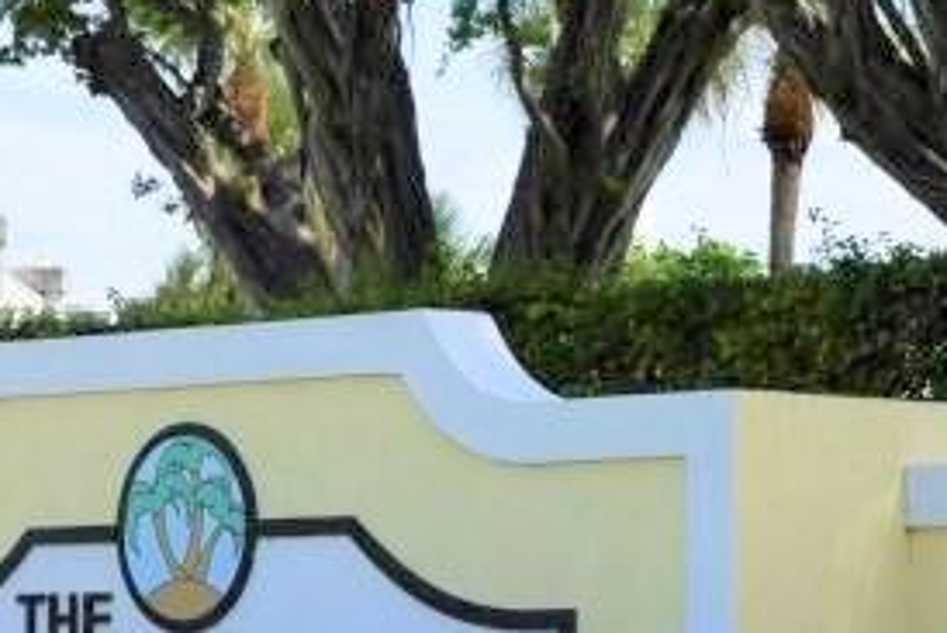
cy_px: 730
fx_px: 4667
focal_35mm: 177
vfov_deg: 7.7
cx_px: 408
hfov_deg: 11.6
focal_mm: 45
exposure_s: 1/320
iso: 200
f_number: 9
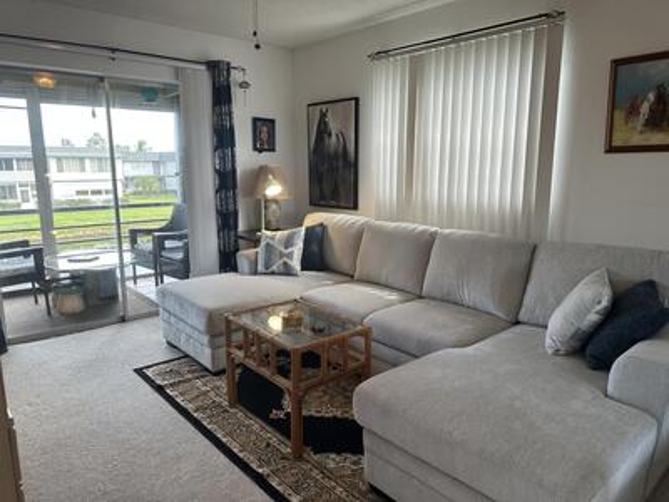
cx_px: 334
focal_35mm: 24
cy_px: 251
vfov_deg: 56.8
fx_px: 464
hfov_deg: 71.6
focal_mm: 6.86
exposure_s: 1/120
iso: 80
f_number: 1.78
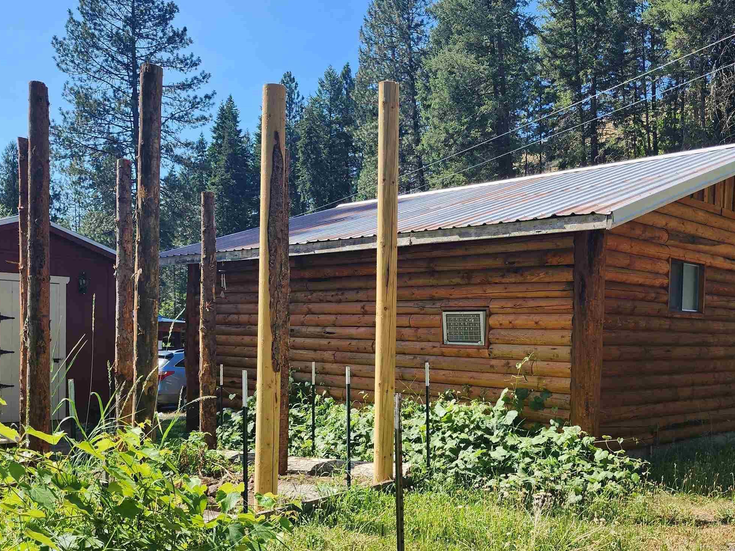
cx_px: 402
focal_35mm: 36
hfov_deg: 51.3
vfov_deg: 39.3
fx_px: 764
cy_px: 359
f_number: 1.8
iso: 12
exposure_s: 1/560
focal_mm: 6.4
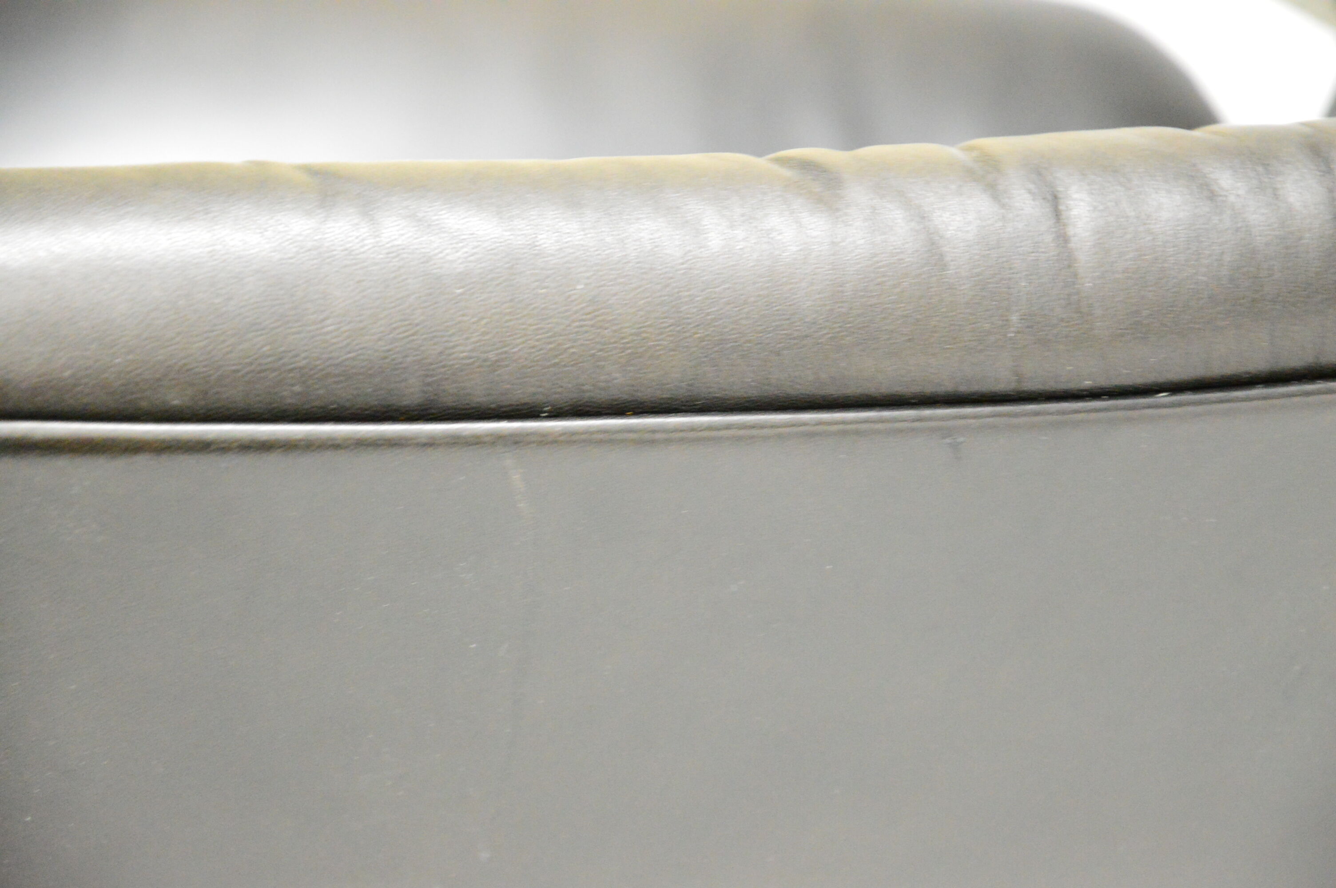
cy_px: 444
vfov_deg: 8.7
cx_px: 668
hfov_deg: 13.1
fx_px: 5840
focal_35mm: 158
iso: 6400
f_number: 5.6
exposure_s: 1/8
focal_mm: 105
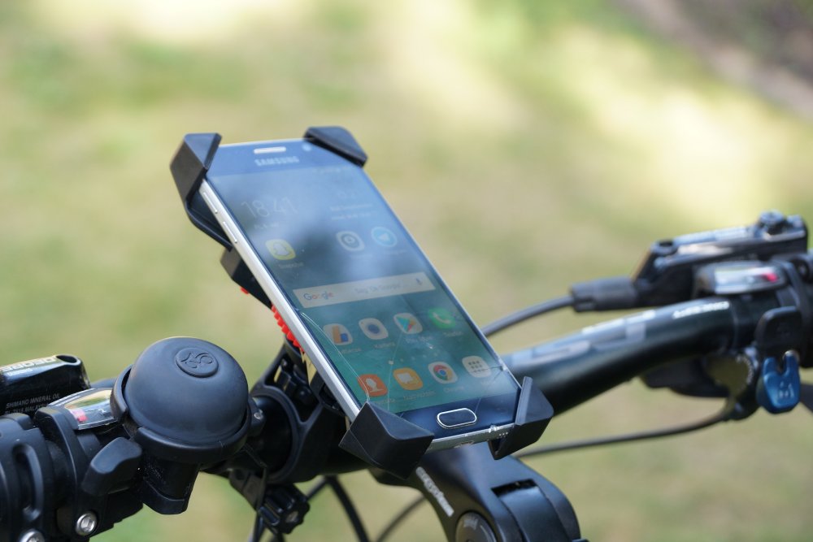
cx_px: 406
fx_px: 2541
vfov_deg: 12.2
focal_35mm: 112
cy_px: 271
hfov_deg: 18.2
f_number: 5.6
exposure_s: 1/160
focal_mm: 75
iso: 400
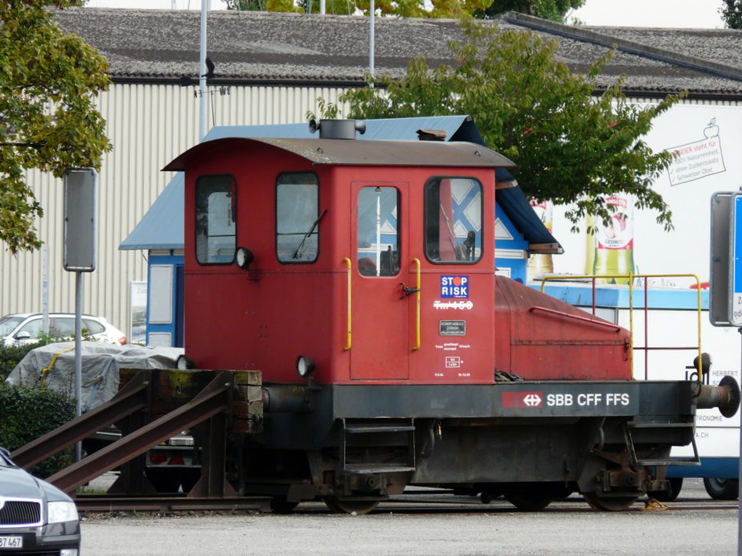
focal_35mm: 313
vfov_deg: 4.7
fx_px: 6708
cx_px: 400
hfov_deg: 6.3
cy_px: 289
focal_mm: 47.5
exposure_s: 1/250
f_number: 4
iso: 100
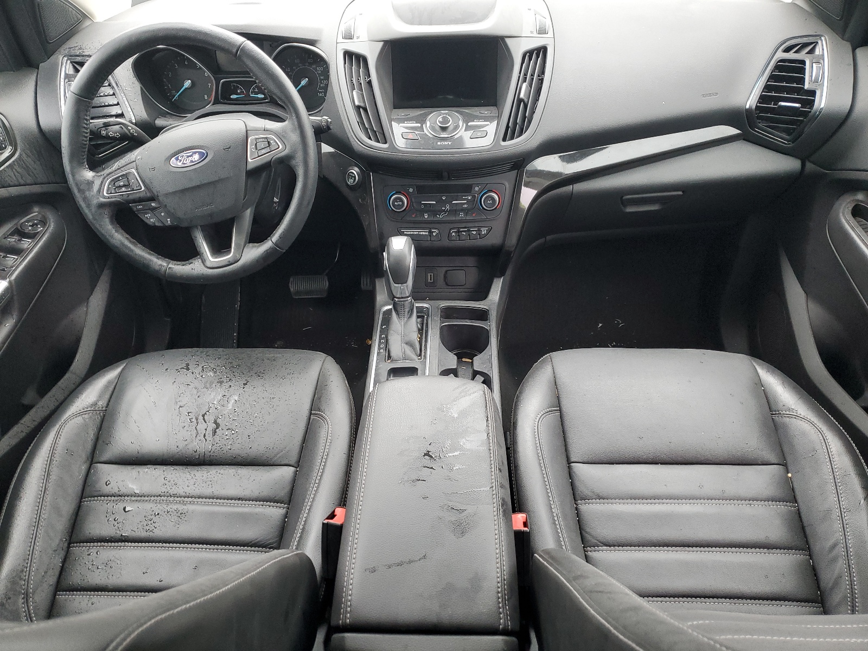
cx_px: 434
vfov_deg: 53.1
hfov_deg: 67.3
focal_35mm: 26
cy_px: 326
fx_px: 652
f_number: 1.5
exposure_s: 1/60.2
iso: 98
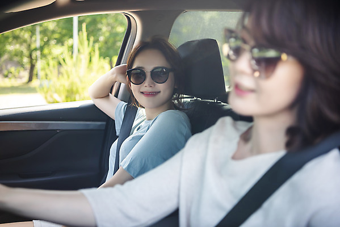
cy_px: 114
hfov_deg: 39.6
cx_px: 170
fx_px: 472
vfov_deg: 27.0
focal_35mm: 50
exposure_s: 1/250
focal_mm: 50
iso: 250
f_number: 2.8
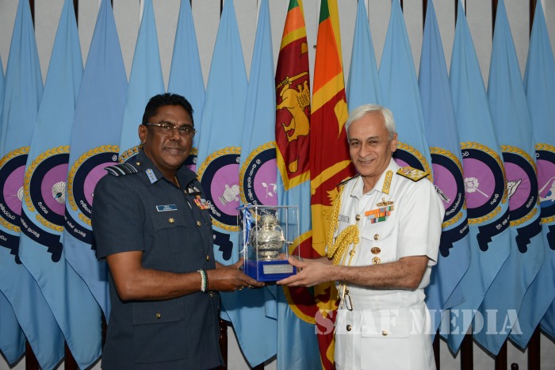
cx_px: 278
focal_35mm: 42
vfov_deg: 31.9
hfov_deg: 46.4
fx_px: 648
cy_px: 185
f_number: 8
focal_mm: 42
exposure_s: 1/125
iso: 1250
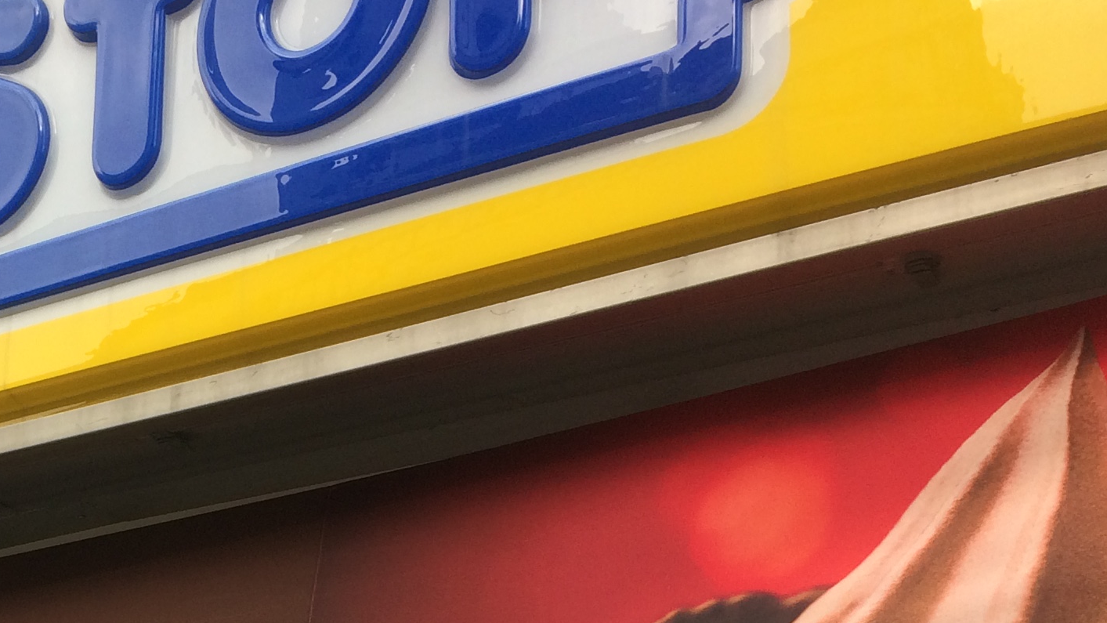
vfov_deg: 15.4
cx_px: 85
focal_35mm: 73
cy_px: 903
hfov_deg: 27.8
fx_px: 2143
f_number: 2.2
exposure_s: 1/526
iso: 32
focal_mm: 4.15
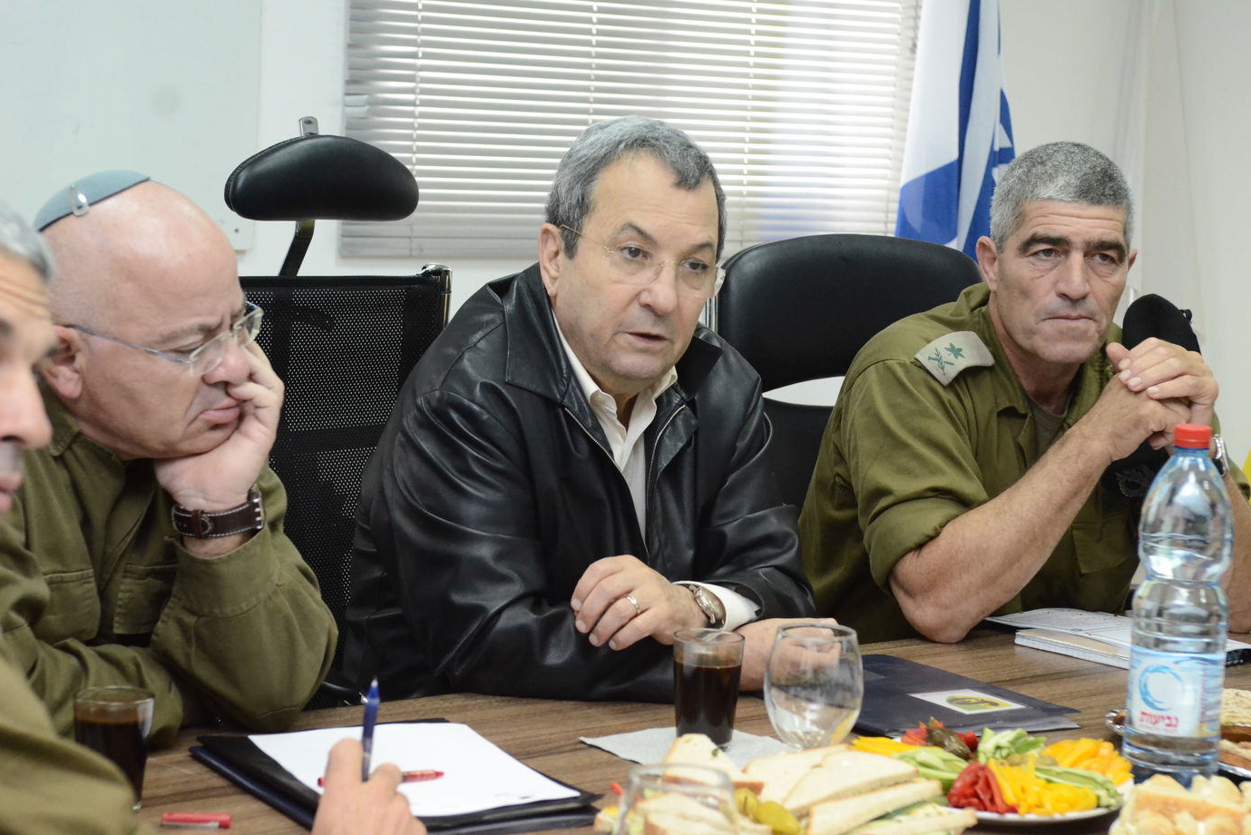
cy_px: 415
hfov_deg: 25.7
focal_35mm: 79
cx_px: 633
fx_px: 2746
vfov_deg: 17.3
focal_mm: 52
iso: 3200
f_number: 5
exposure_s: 1/200
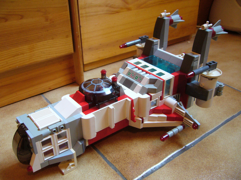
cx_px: 120
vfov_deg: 40.7
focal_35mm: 35
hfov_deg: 52.6
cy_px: 90
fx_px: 244
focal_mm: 5.8
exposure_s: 1/13
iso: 200
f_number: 2.8
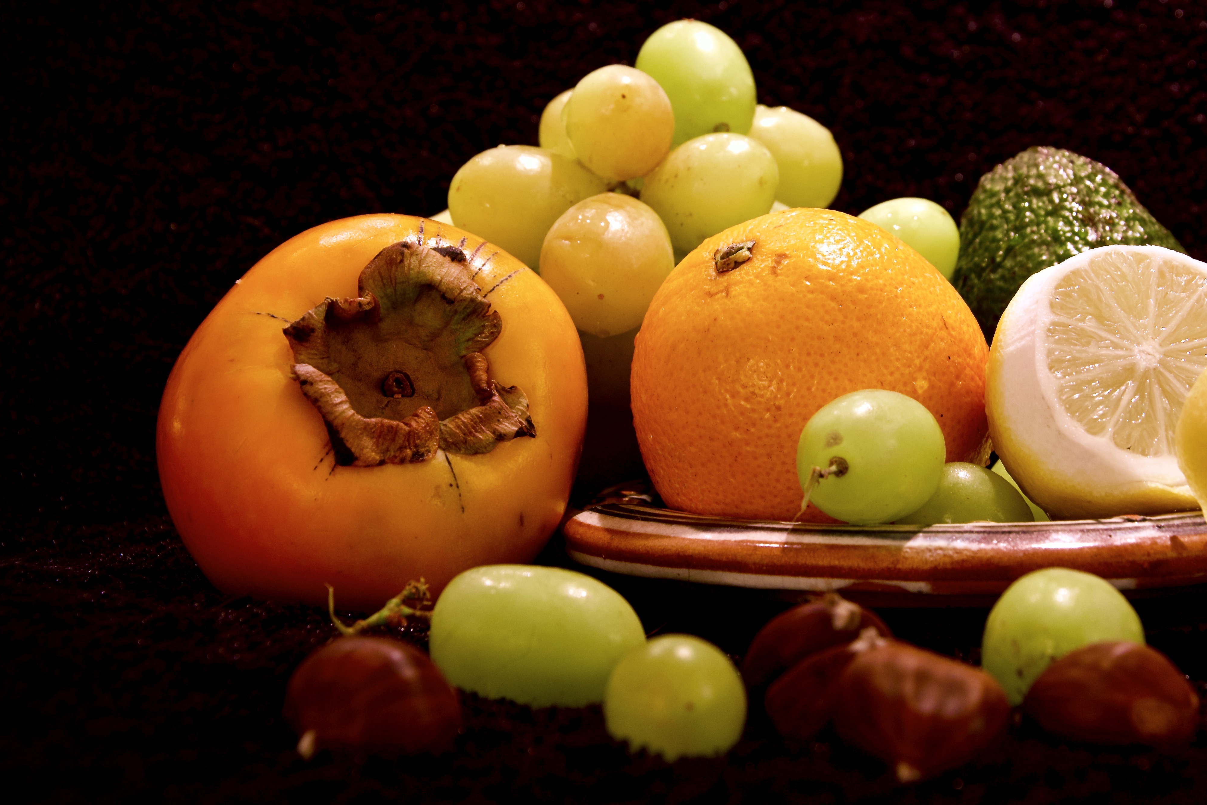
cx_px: 821
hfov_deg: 21.8
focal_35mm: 93
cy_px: 328
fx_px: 3118
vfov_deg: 14.7
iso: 125
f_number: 4.8
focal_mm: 45
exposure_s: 1.6
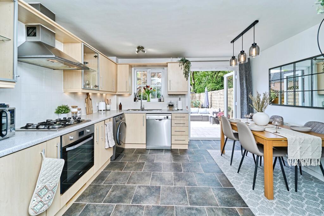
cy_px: 108
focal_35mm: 14
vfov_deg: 81.2
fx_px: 126
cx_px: 162
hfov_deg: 104.2
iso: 400
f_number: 8
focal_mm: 14
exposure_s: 1/200
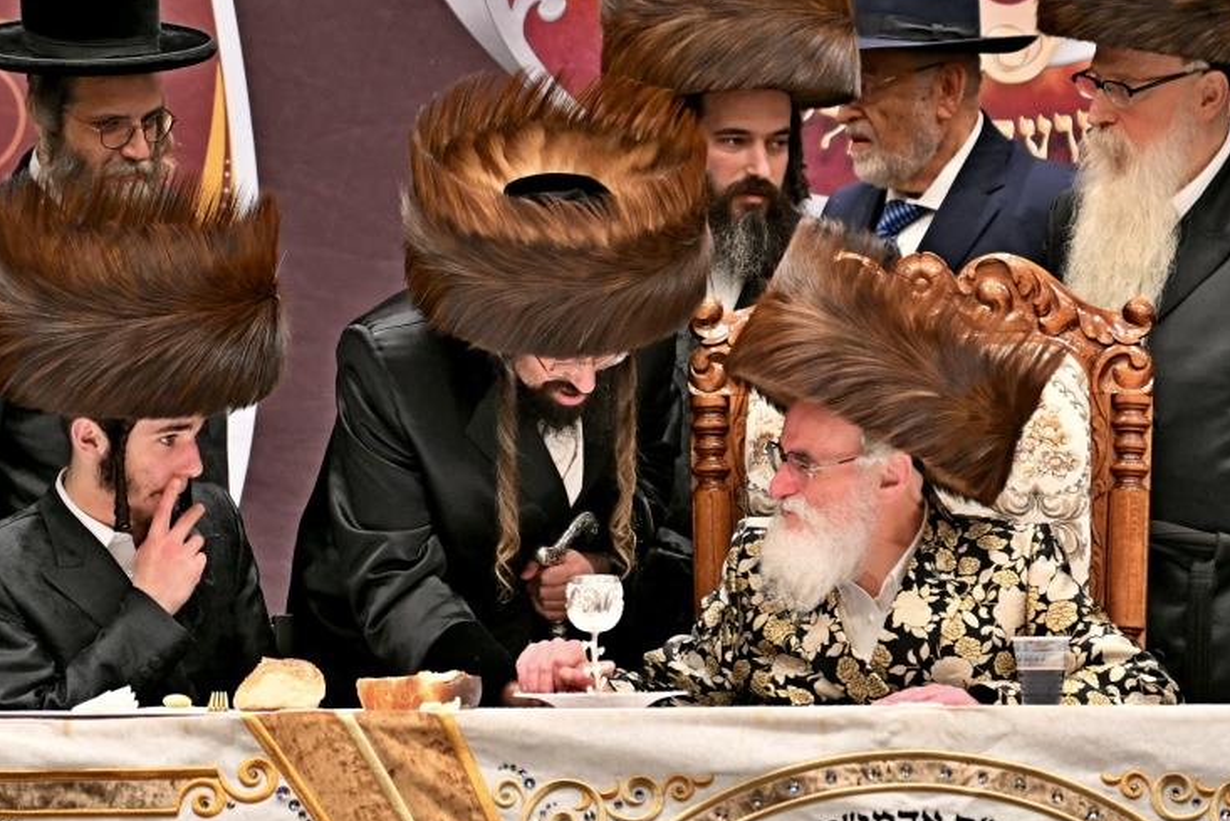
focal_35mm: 419
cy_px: 367
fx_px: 14318
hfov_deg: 4.9
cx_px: 710
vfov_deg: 3.3
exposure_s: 1/250
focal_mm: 200
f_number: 2.8
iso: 320
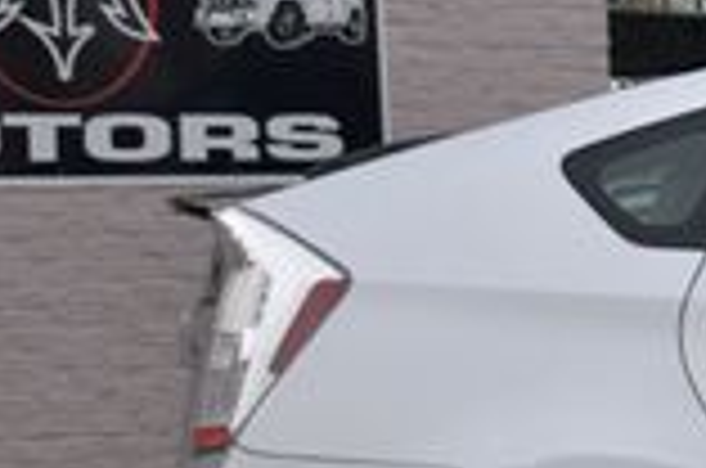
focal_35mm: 233
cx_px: 1111
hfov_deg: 8.6
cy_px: 351
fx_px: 4560
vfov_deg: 5.9
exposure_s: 1/320
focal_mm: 38
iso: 200
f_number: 4.8
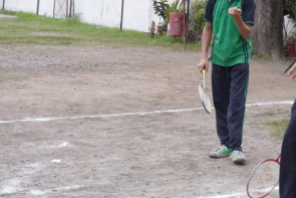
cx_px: 310
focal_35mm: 91
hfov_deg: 21.4
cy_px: 20
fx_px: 749
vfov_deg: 14.9
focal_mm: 35
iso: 1000
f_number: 8
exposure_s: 1/500
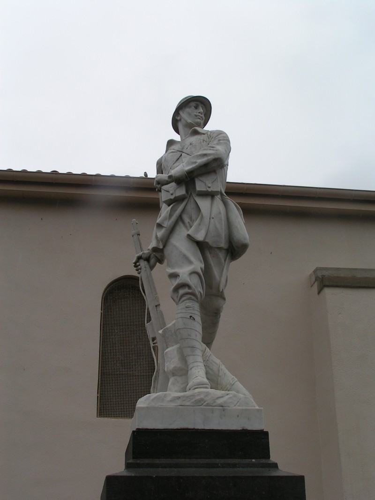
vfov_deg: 38.9
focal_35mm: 49
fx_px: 708
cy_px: 250
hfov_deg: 29.7
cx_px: 188
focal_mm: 7.6
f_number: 5.6
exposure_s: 1/250
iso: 50
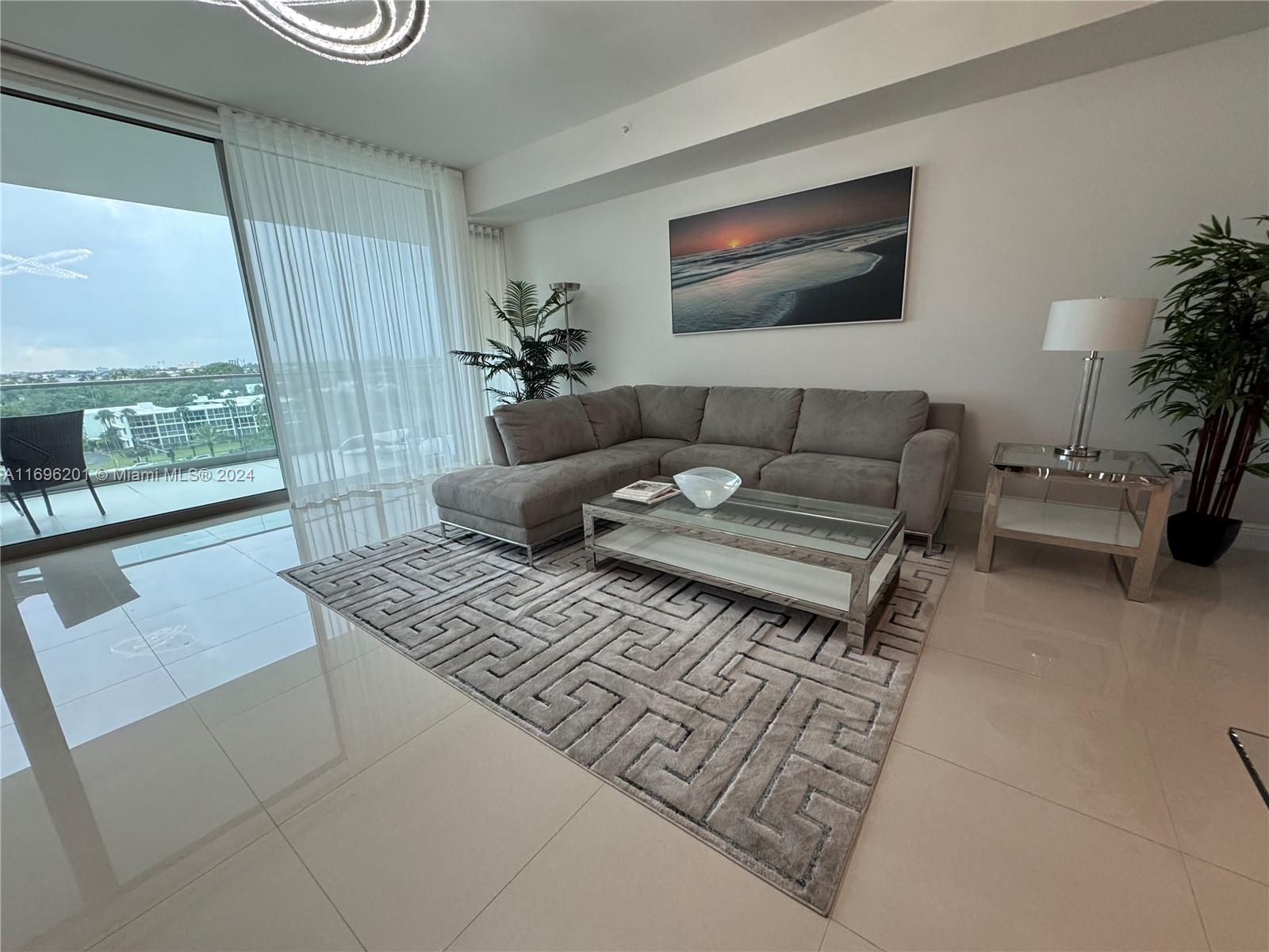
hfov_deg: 102.1
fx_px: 513
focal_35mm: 14
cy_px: 476
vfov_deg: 85.7
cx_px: 634
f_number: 2.2
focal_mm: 2.22
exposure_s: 1/60
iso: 250
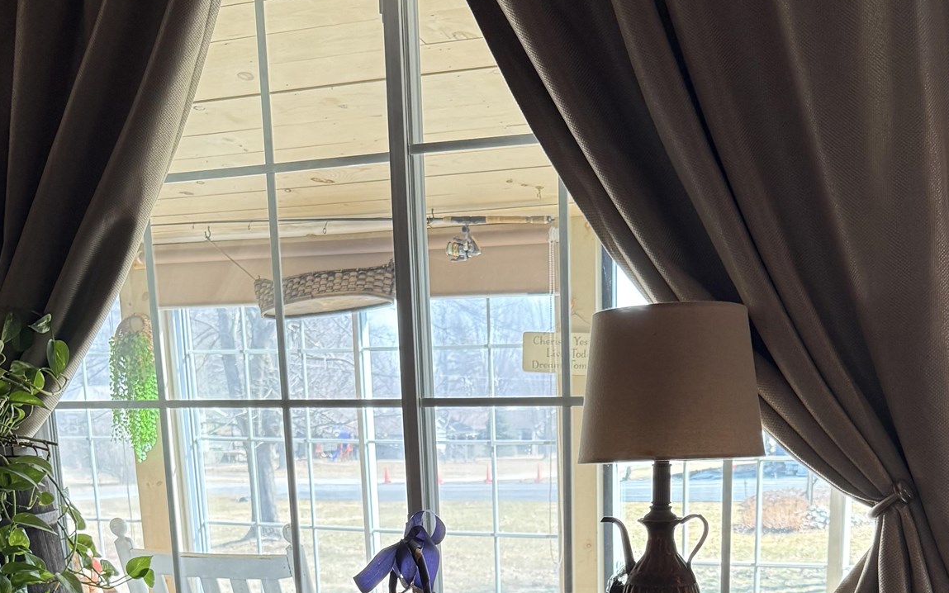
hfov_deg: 39.4
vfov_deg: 22.9
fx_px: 1319
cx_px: 578
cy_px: 742
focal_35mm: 51
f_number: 1.78
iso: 200
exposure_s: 1/124
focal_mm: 6.76
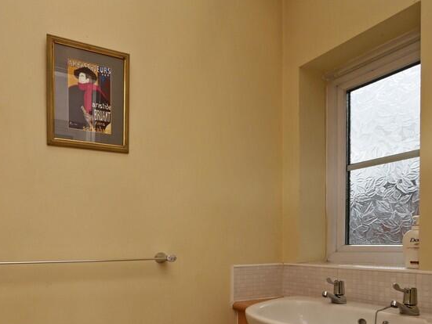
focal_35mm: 26
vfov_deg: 50.1
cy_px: 257
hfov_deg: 64.2
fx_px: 325
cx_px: 121
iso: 200
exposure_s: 1/125
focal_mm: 7
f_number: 9
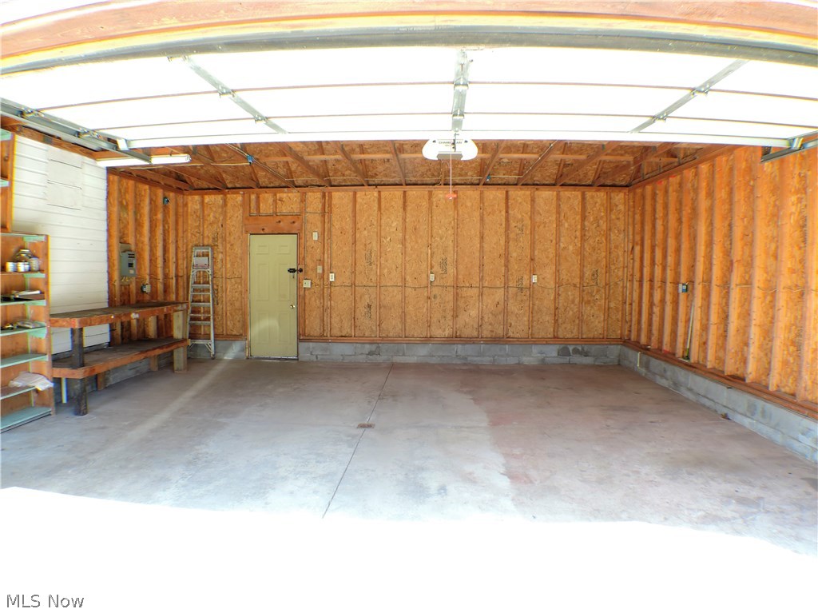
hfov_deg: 63.5
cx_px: 409
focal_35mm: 28
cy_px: 306
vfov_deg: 49.7
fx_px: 661
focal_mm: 4.9
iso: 90
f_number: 3.1
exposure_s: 1/30
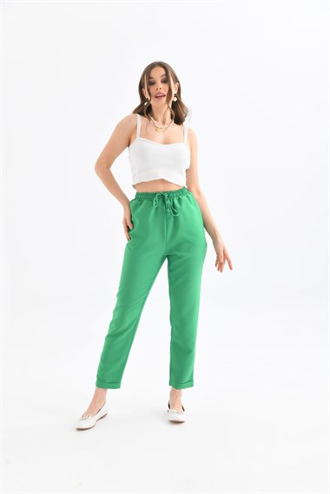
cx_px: 165
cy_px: 247
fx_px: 632
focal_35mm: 46
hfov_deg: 29.2
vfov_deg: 42.7
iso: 160
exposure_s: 1/125
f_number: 6.3
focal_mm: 46
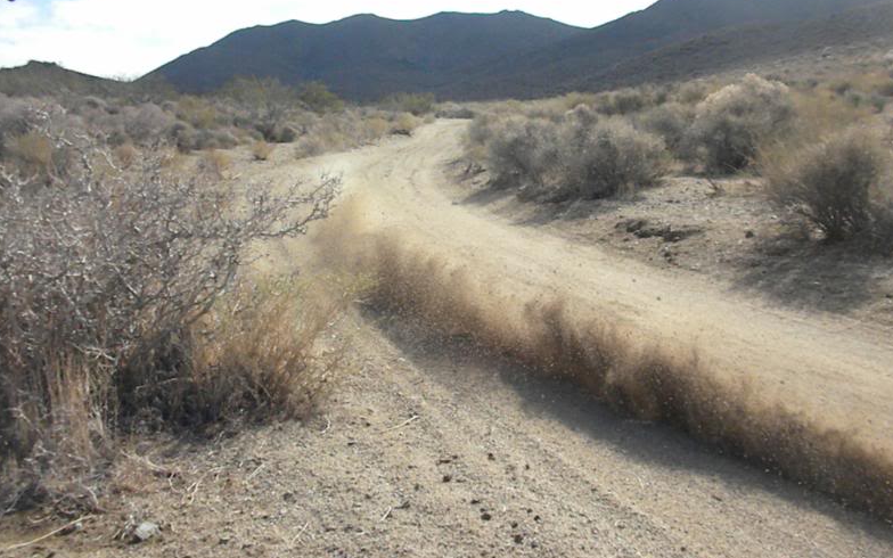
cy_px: 252
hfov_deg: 49.3
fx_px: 973
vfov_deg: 32.0
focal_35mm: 40
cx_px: 452
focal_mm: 6.6
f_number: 10
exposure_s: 1/805
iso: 640
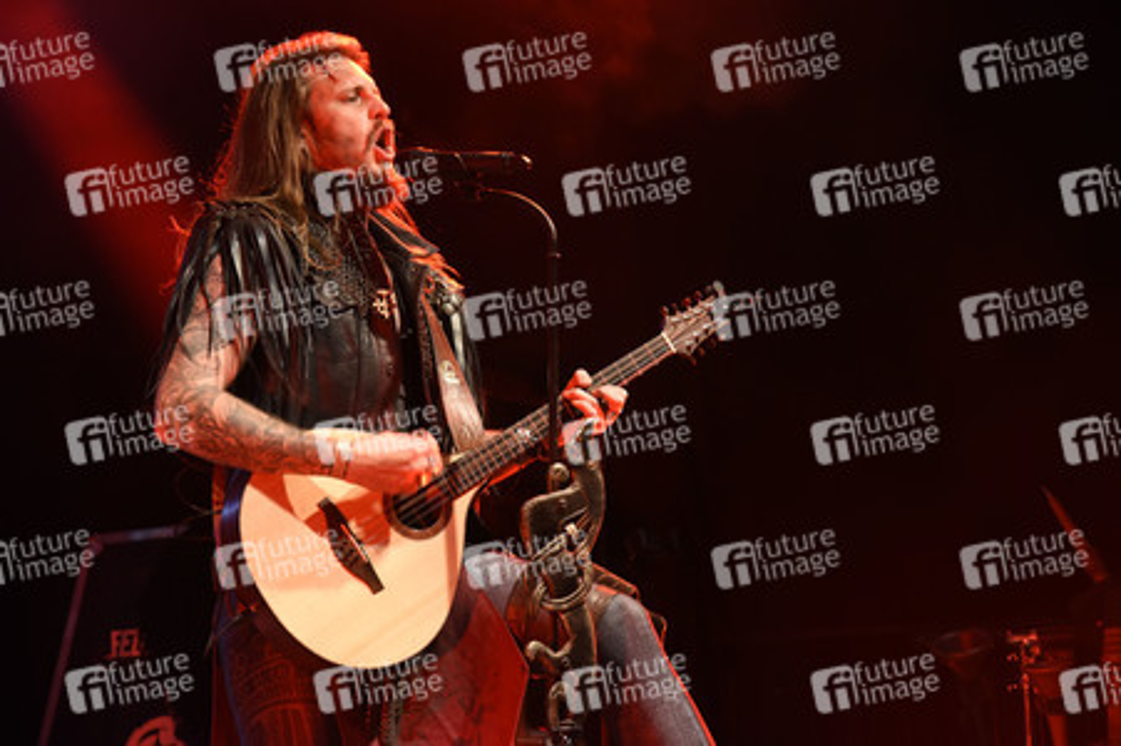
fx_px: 3423
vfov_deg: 12.4
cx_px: 560
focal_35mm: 110
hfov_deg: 18.6
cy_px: 373
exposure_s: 1/60
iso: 2000
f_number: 5.6
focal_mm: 110
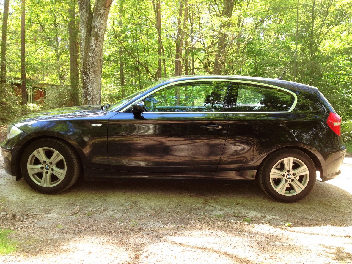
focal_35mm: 35
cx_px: 176
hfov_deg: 52.6
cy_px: 132
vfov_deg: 40.7
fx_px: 356
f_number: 2.4
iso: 50
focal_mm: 4.28
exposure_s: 1/132
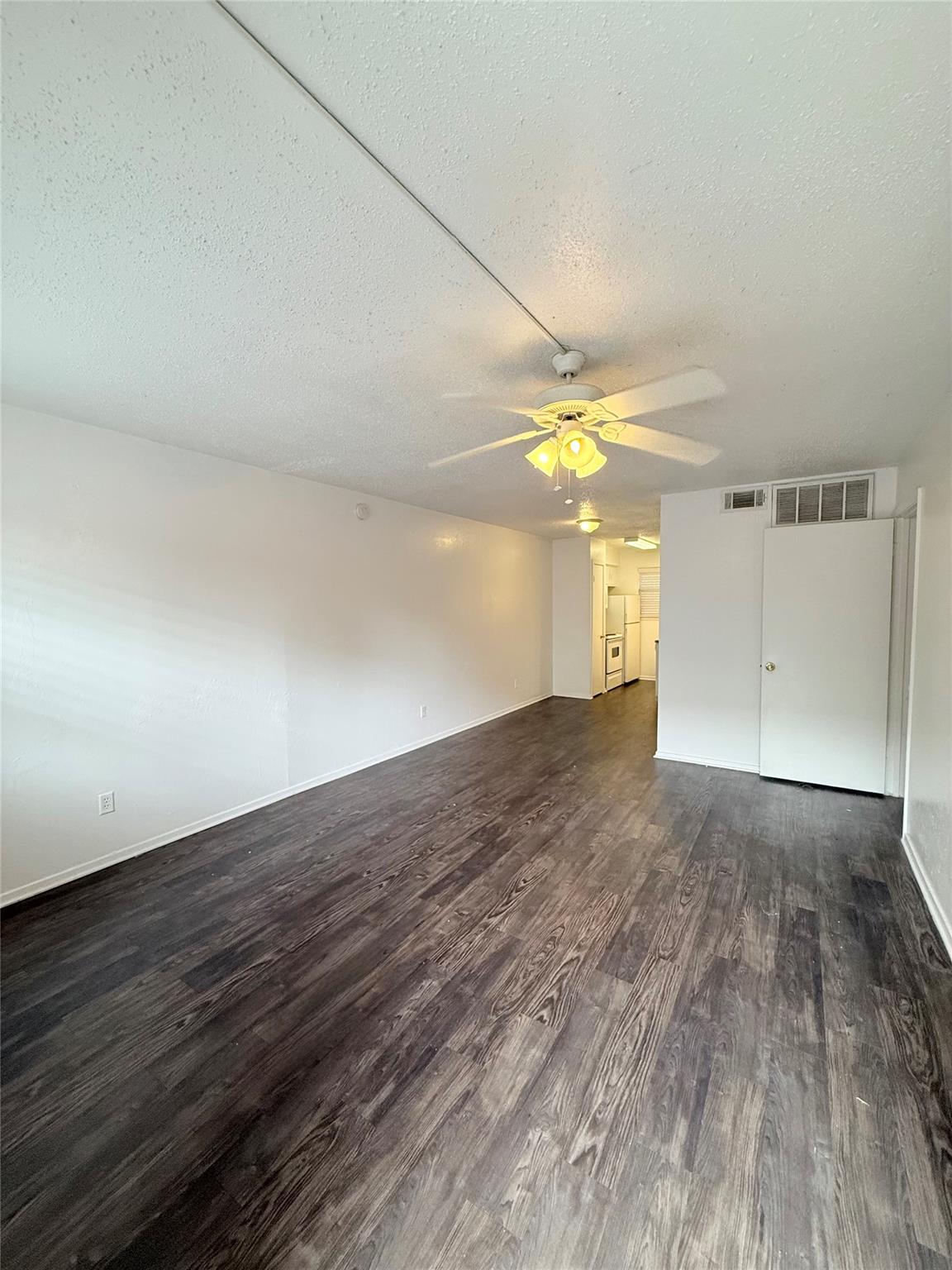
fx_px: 513
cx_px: 476
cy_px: 635
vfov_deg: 102.1
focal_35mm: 14
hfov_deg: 85.7
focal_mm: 2.22
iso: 320
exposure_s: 1/120
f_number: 2.2
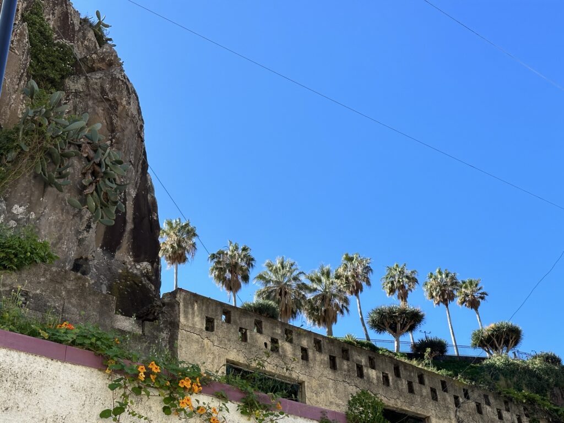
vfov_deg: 30.3
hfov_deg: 39.7
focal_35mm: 48
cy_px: 212
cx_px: 282
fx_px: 782
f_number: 1.78
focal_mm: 6.86
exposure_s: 1/2160
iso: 64
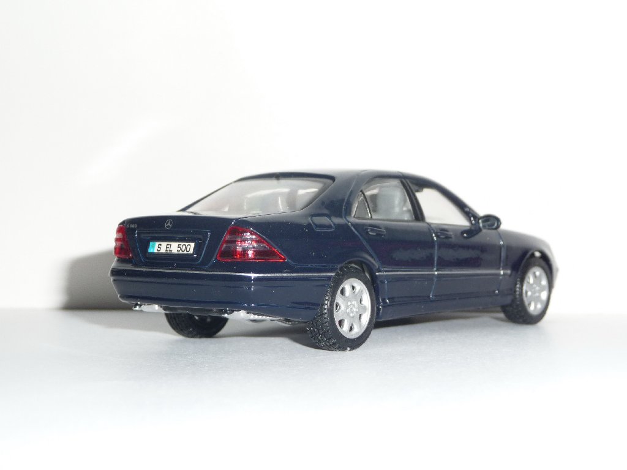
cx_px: 314
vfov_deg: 21.9
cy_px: 235
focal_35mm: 67
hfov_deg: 29.0
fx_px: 1214
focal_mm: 11.3
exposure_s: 1/30
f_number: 4.5
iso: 100
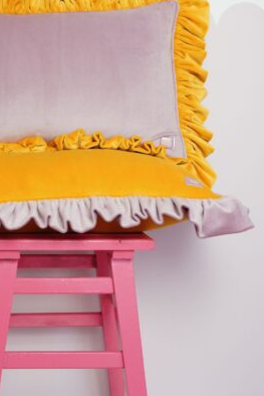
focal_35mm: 56
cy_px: 105
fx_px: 615
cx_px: 69
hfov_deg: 24.0
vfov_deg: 34.9
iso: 1000
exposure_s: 1/30
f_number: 4
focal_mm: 35
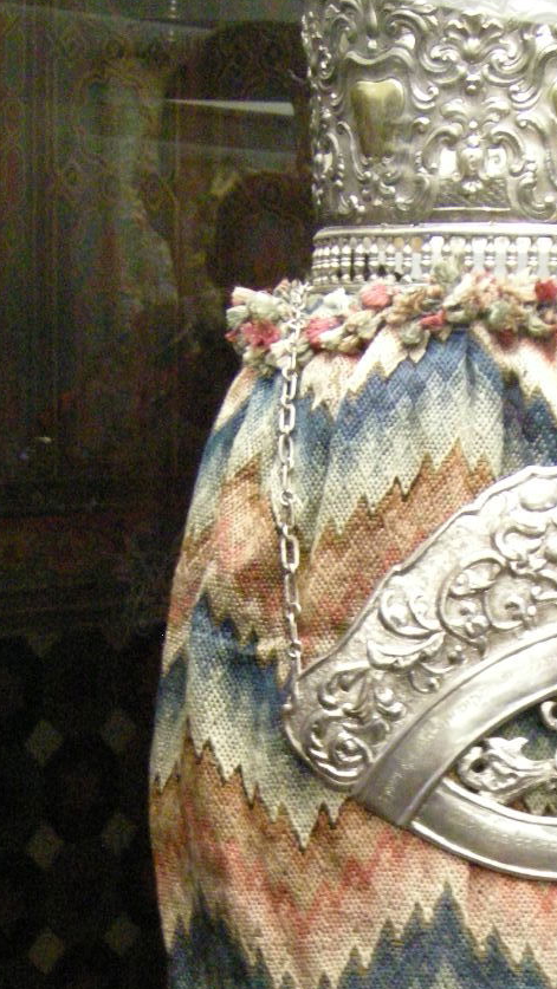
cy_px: 929
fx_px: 2520
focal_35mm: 96
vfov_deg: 21.6
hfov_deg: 12.5
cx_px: 480
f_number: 2.7
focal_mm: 7.5
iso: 695
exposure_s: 1/8
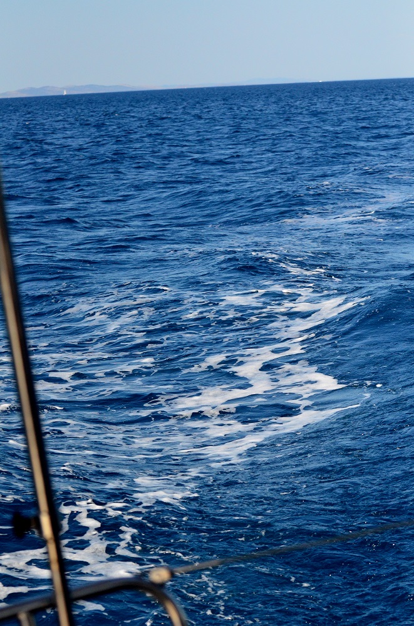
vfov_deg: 19.5
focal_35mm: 105
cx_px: 207
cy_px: 313
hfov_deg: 13.0
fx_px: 1821
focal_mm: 70
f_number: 5.6
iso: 1600
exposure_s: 1/8000
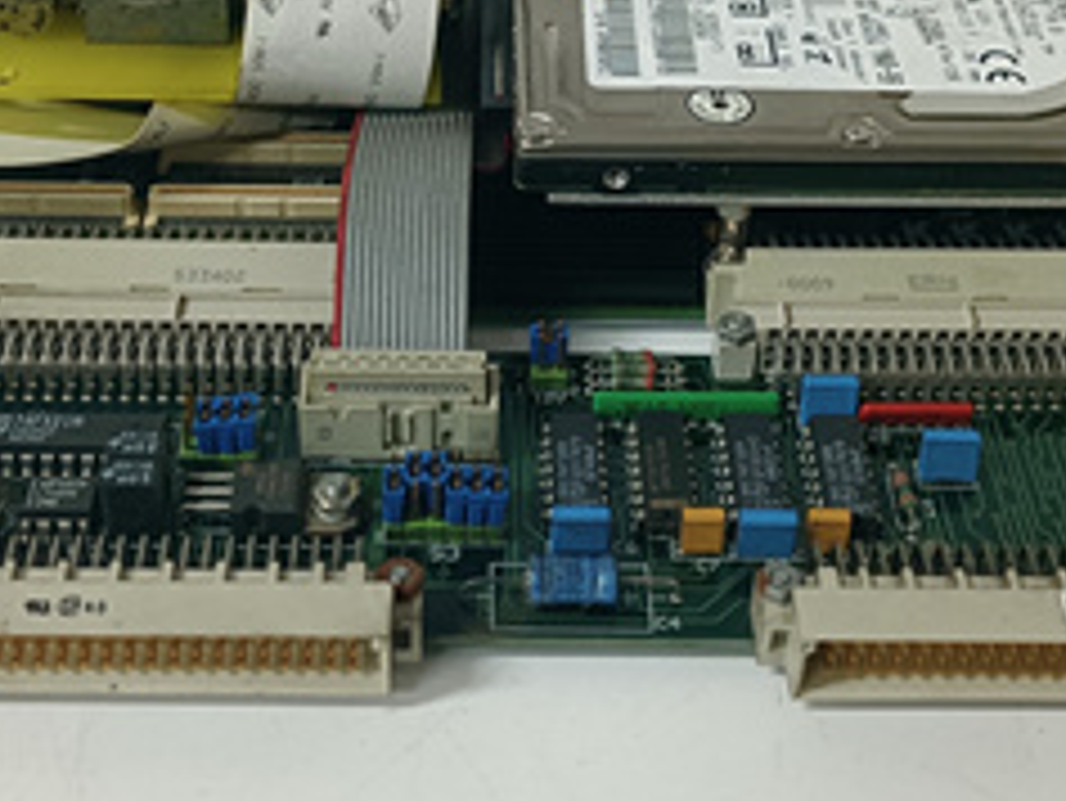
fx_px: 1756
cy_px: 245
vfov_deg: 25.5
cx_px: 513
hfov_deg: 33.8
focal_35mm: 57
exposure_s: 1/50
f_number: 1.9
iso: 884
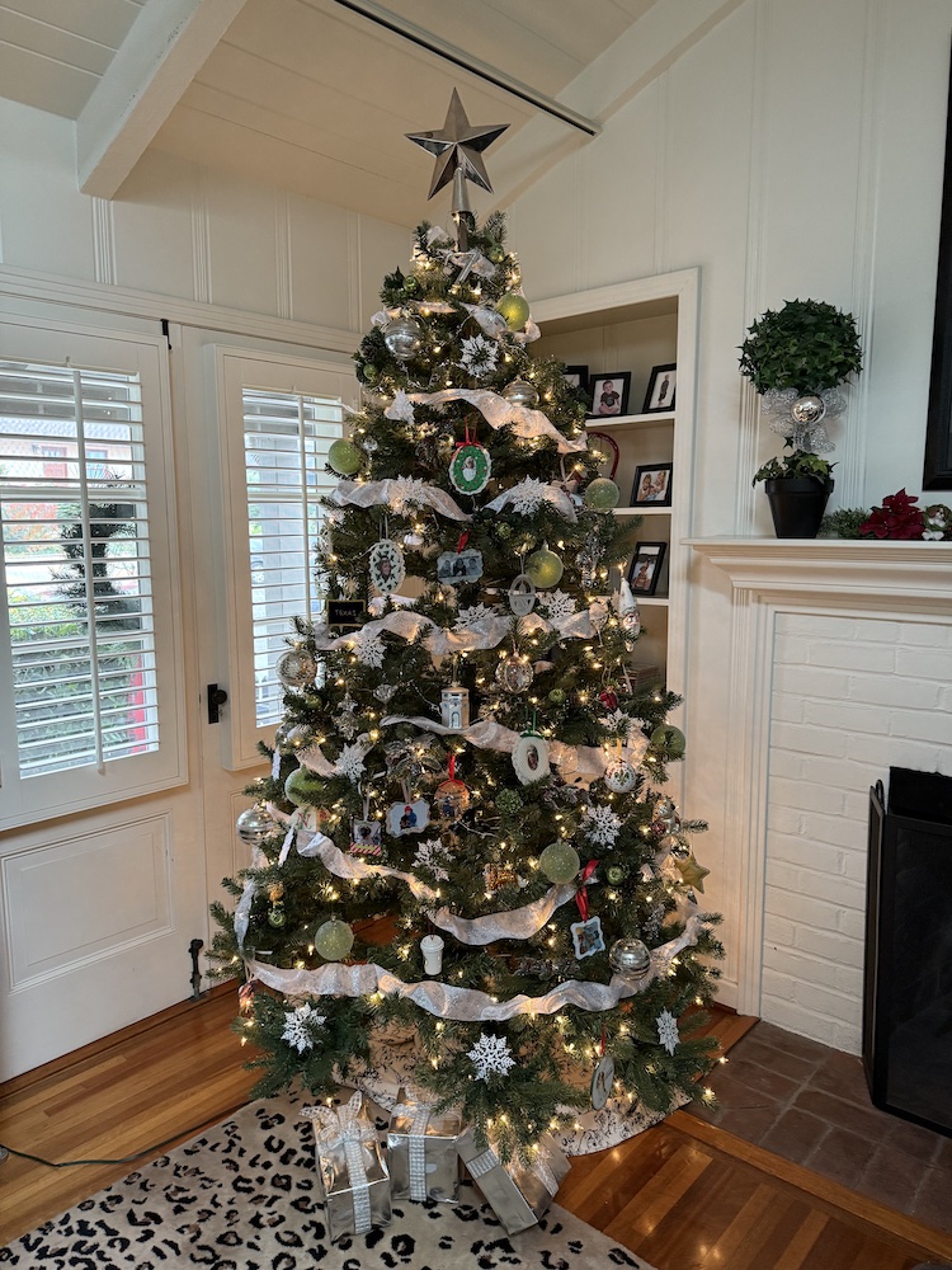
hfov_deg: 56.8
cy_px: 635
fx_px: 880
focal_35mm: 24
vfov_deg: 71.6
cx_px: 476
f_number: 1.78
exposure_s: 1/60
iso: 320
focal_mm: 6.76
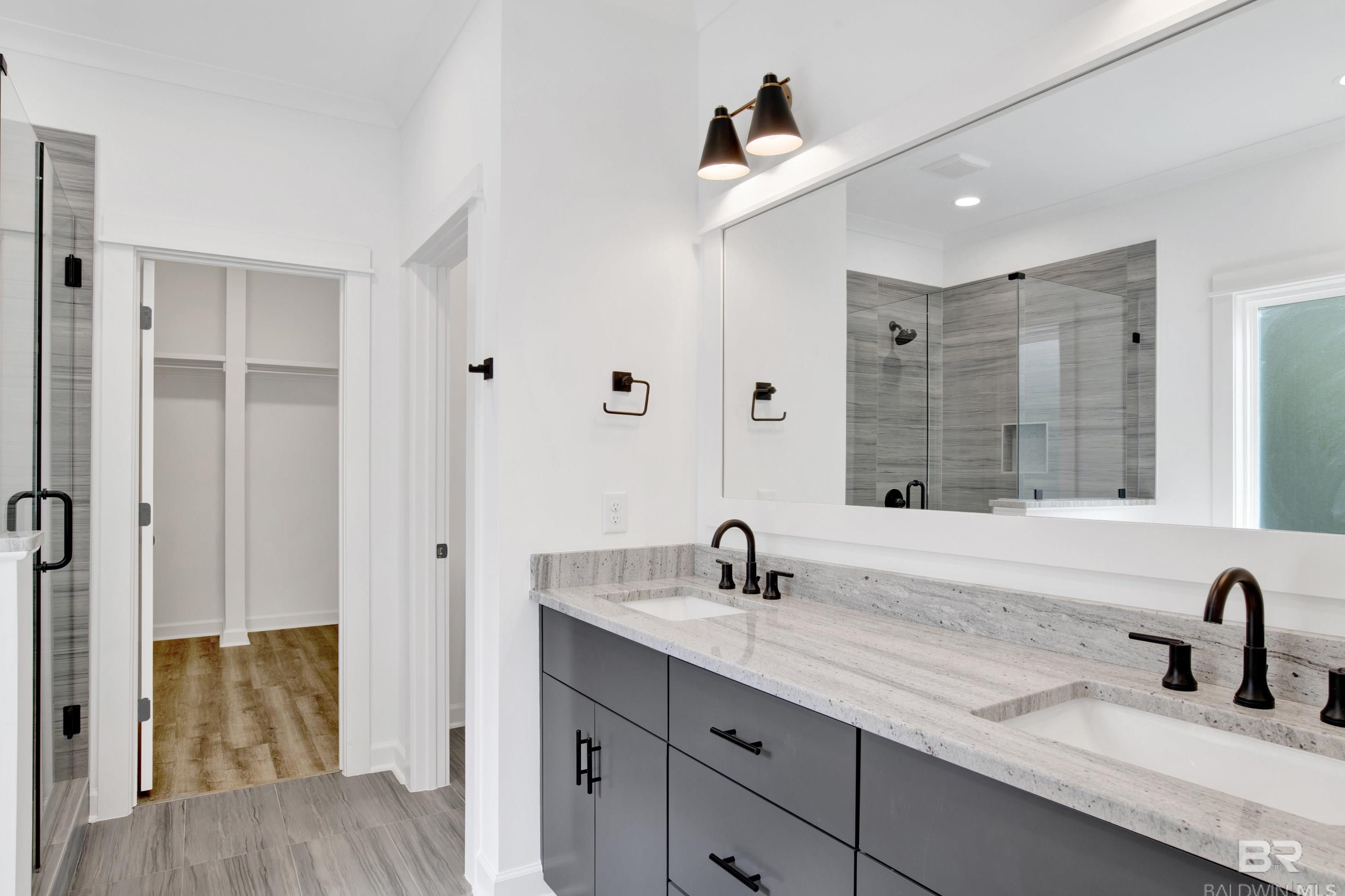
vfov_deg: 64.5
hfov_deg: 86.9
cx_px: 676
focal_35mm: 19
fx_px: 710
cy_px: 464
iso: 200
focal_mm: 18
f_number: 11
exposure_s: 1/6
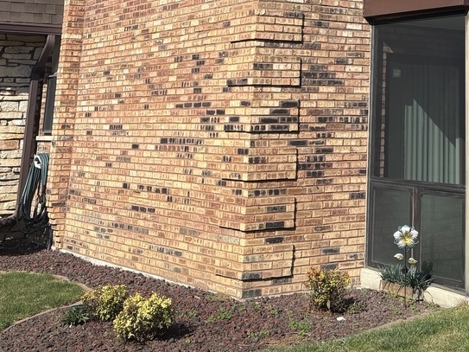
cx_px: 445
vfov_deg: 19.7
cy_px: -101
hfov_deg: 26.9
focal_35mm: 69
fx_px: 935
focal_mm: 5.96
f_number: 1.6
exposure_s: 1/2571
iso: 50
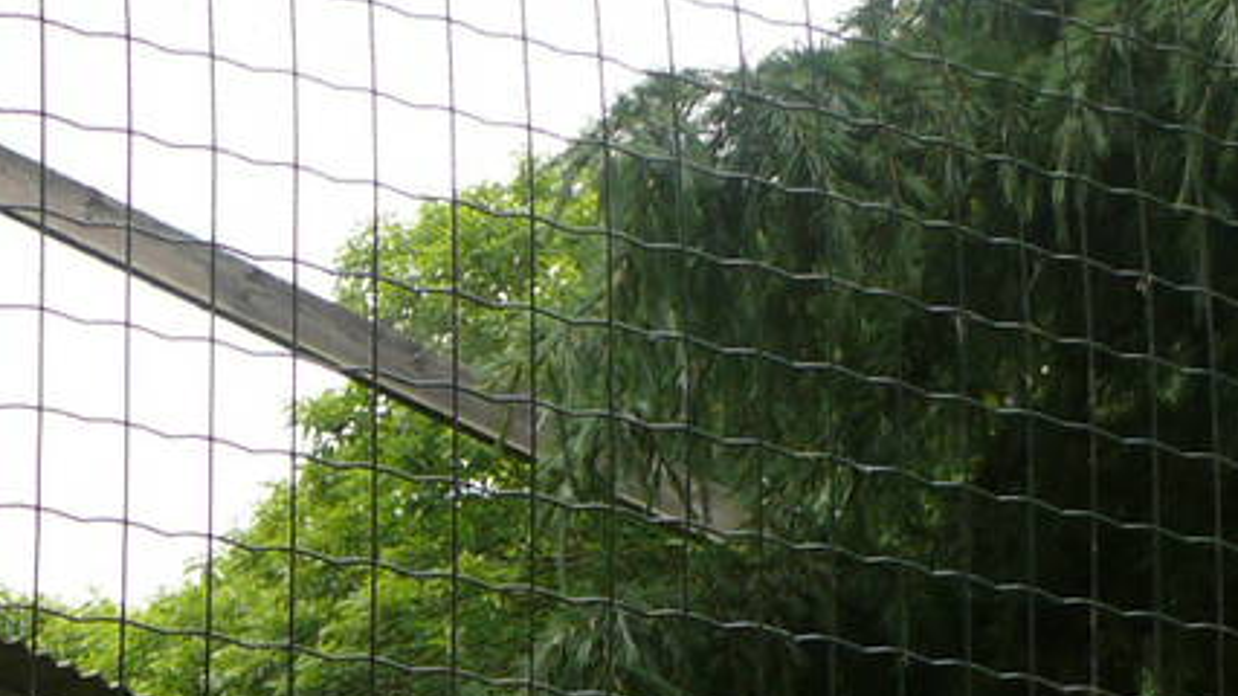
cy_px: 1317
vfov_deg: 8.1
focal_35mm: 143
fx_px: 4693
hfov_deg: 14.3
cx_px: -420
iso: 100
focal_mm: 7.4
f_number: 3.6
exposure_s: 1/100
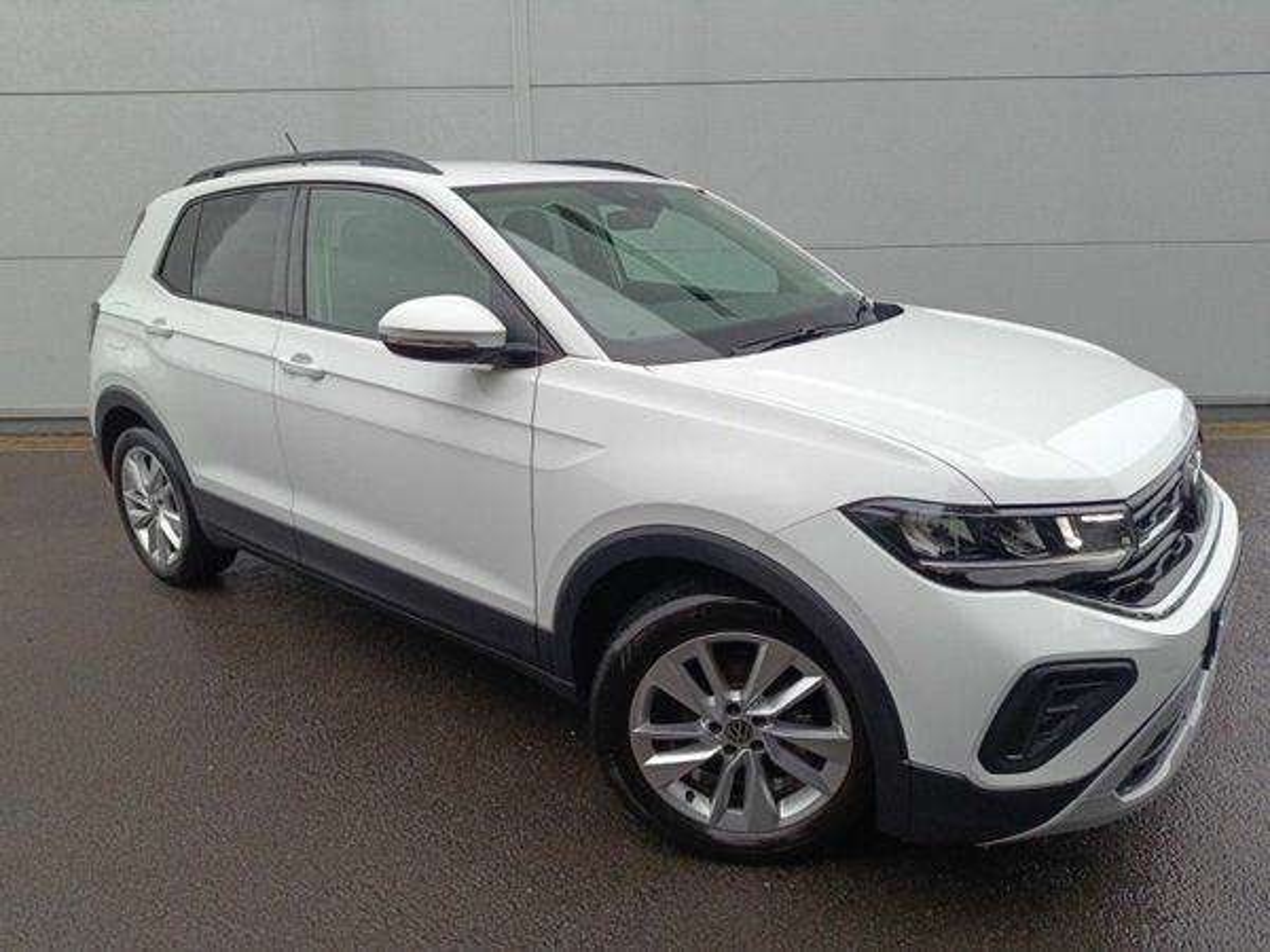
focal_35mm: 24
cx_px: 635
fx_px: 881
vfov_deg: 56.8
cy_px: 476
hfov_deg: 71.6
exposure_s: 1/101
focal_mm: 5.59
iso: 228
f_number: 1.88
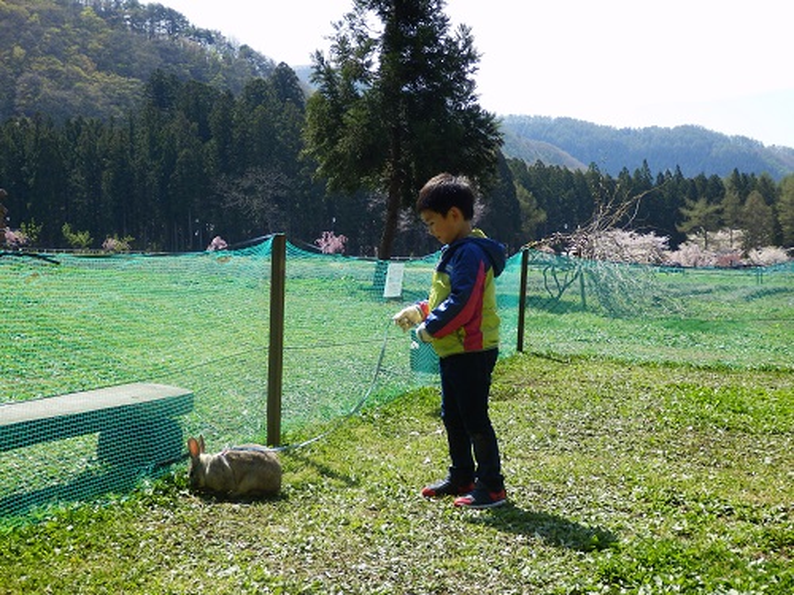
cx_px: 397
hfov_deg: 42.1
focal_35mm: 45
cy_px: 298
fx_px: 1032
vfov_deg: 32.2
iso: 80
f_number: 3.8
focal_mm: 8
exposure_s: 1/400
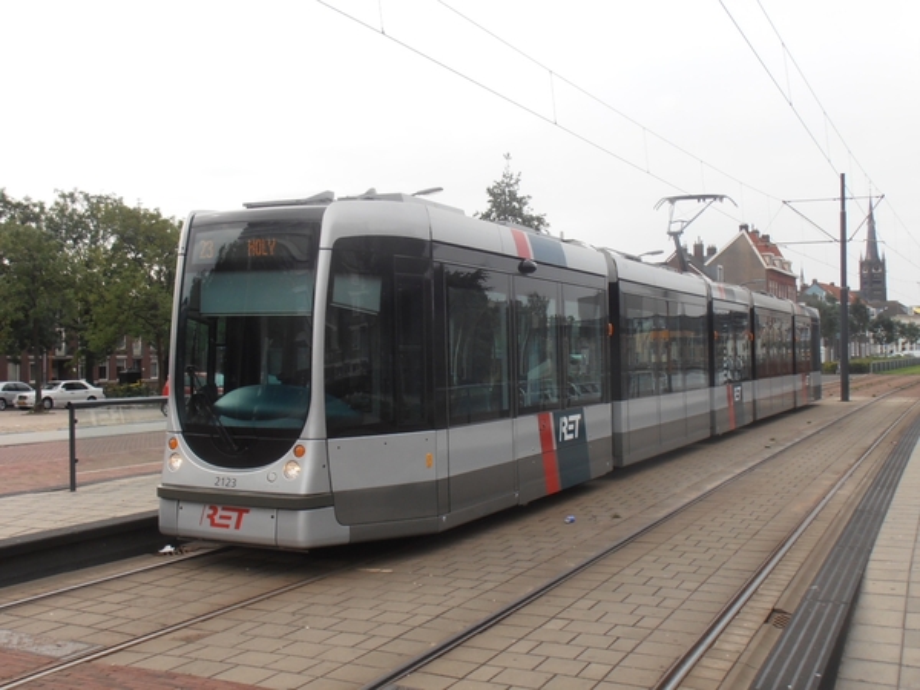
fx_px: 1169
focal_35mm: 44
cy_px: 345
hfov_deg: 42.9
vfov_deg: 32.9
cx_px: 460
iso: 80
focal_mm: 7.87
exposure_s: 1/80
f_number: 11
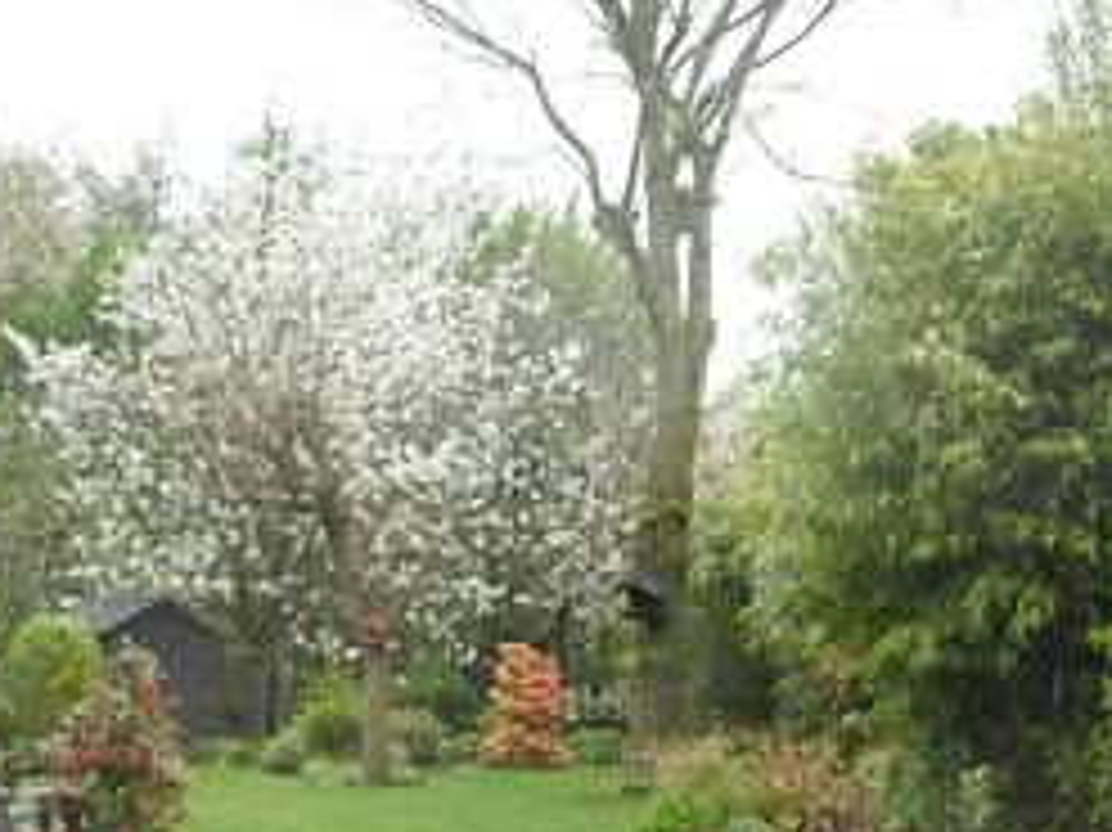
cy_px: 720
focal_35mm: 85
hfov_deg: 23.0
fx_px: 2729
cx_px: 639
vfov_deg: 17.1
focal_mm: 5.7
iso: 64
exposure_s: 1/125
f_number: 2.8
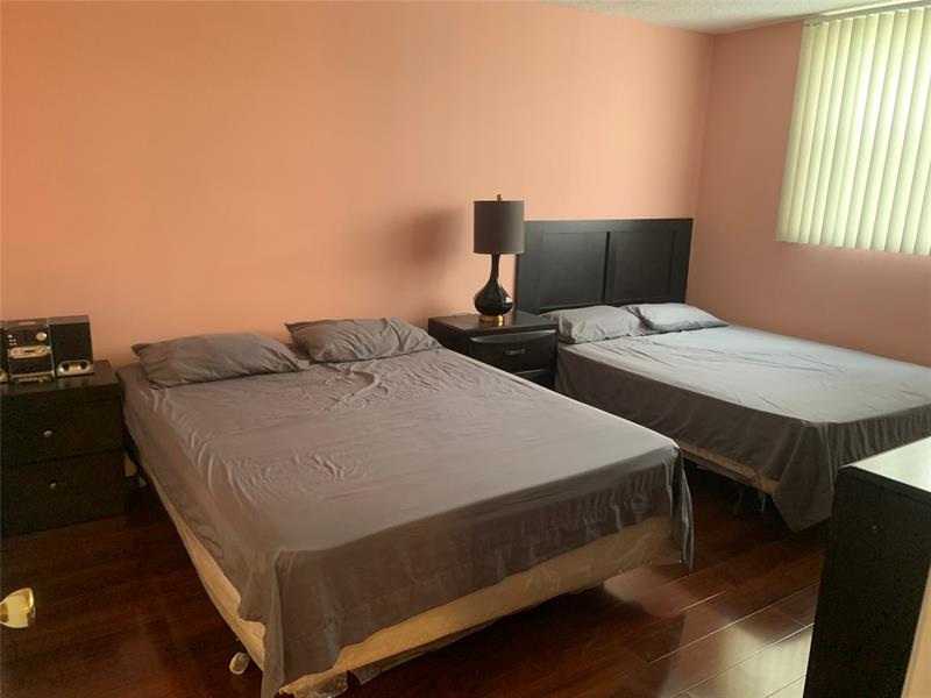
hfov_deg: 67.3
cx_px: 466
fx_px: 699
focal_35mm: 26
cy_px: 349
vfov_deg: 53.1
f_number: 1.8
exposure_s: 1/60
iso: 320
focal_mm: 4.25
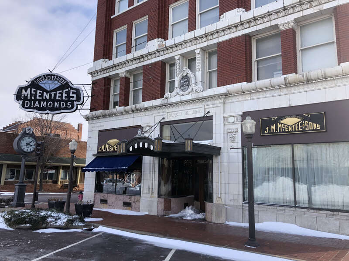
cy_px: 130
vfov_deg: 49.7
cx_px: 174
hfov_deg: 63.4
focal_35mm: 28
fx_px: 282
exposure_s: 1/738
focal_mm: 3.99
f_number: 1.8
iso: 20
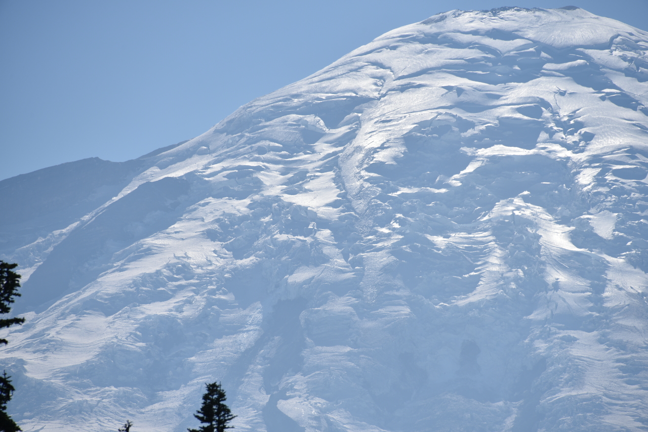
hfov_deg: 6.9
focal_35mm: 300
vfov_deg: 4.6
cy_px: 216
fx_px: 5401
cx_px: 324
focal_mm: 300
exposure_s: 1/640
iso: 100
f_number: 10
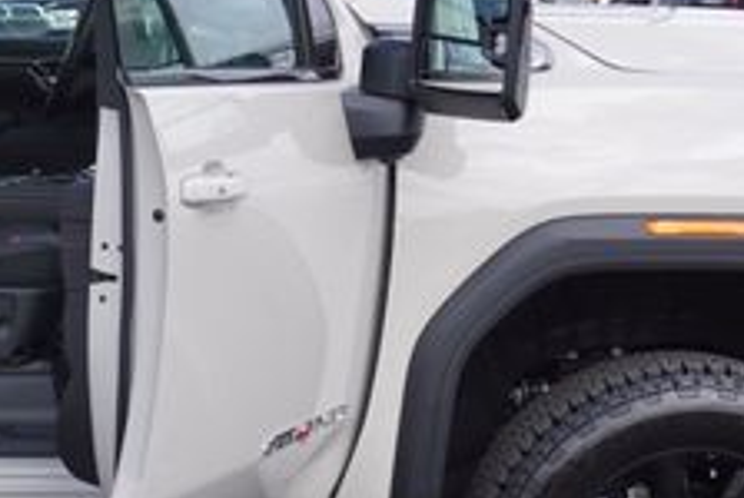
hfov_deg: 16.3
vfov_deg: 11.0
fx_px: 2575
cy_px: 286
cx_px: 126
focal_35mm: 124
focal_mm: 29
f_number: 7.1
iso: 100
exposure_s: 1/125
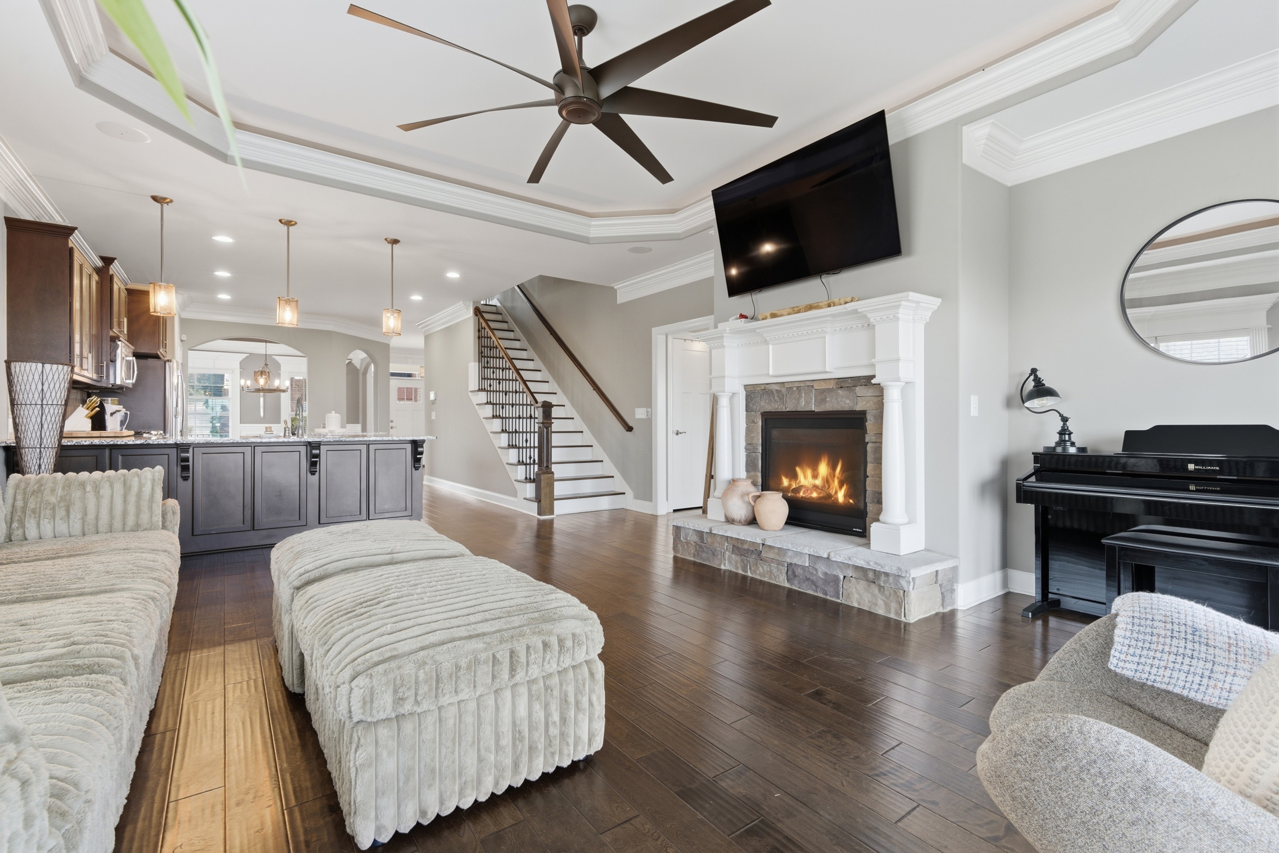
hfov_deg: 96.7
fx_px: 568
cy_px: 426
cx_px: 640
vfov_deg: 73.8
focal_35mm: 16
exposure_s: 1/80
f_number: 9
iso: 250
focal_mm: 16
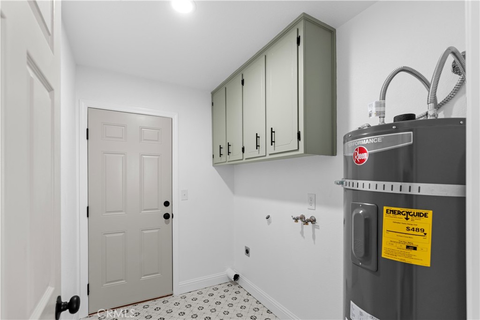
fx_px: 213
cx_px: 240
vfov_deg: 73.8
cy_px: 160
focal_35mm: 16
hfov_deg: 96.7
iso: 200
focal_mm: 16
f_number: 5.6
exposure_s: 1/10
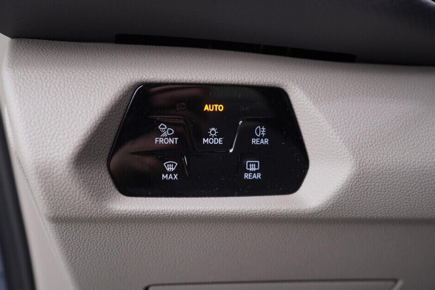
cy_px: 147
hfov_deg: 49.5
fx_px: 471
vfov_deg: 34.2
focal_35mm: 39
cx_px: 208
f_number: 2.8
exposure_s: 1/40
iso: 200
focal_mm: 24
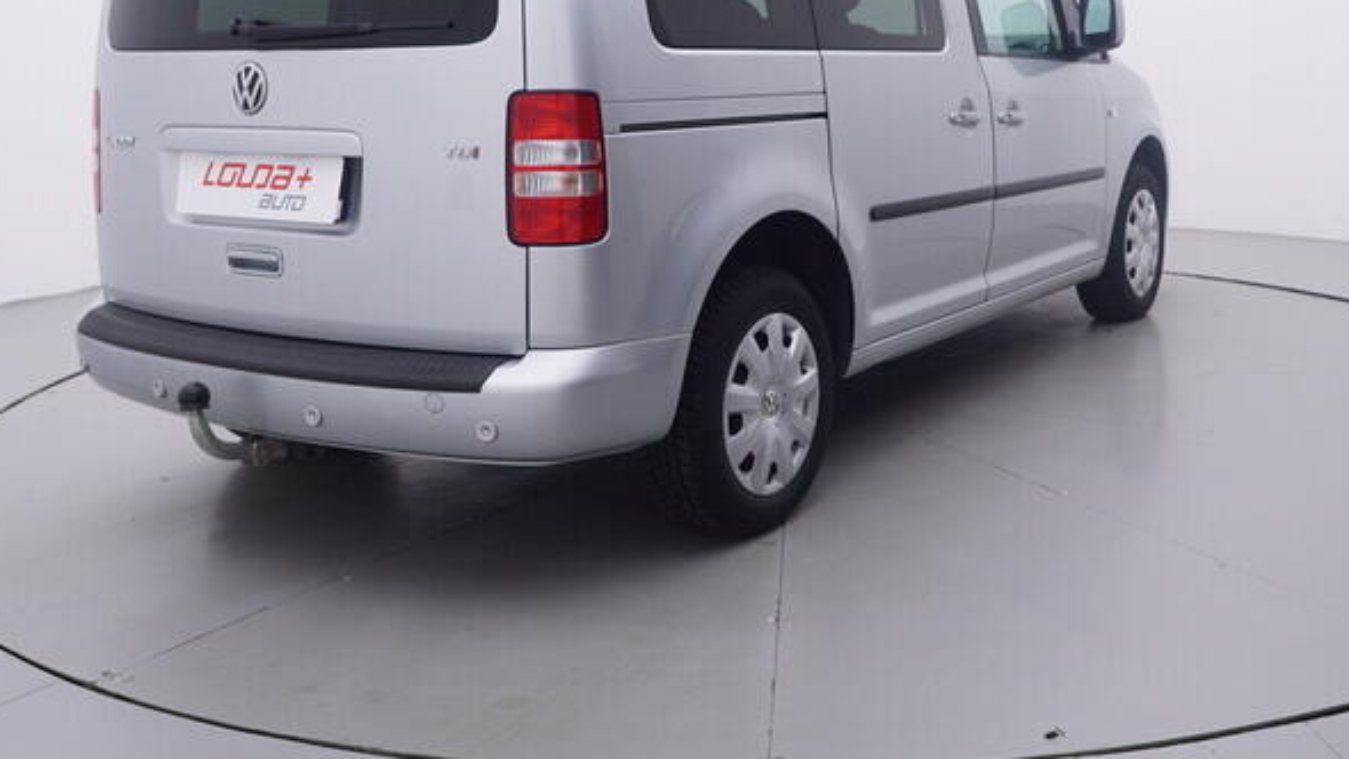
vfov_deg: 28.6
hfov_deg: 49.3
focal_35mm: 41
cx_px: 793
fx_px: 1463
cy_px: 187
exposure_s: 1/80
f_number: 5
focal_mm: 15
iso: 200
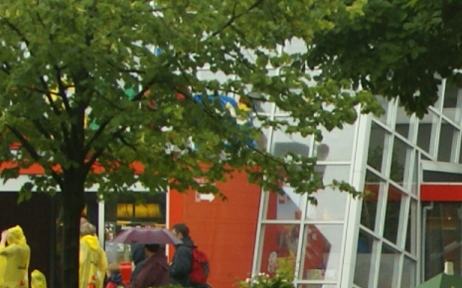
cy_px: 417
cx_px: 848
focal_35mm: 267
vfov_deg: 4.9
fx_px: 3360
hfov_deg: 7.6
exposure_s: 1/60
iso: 100
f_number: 6.3
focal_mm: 28
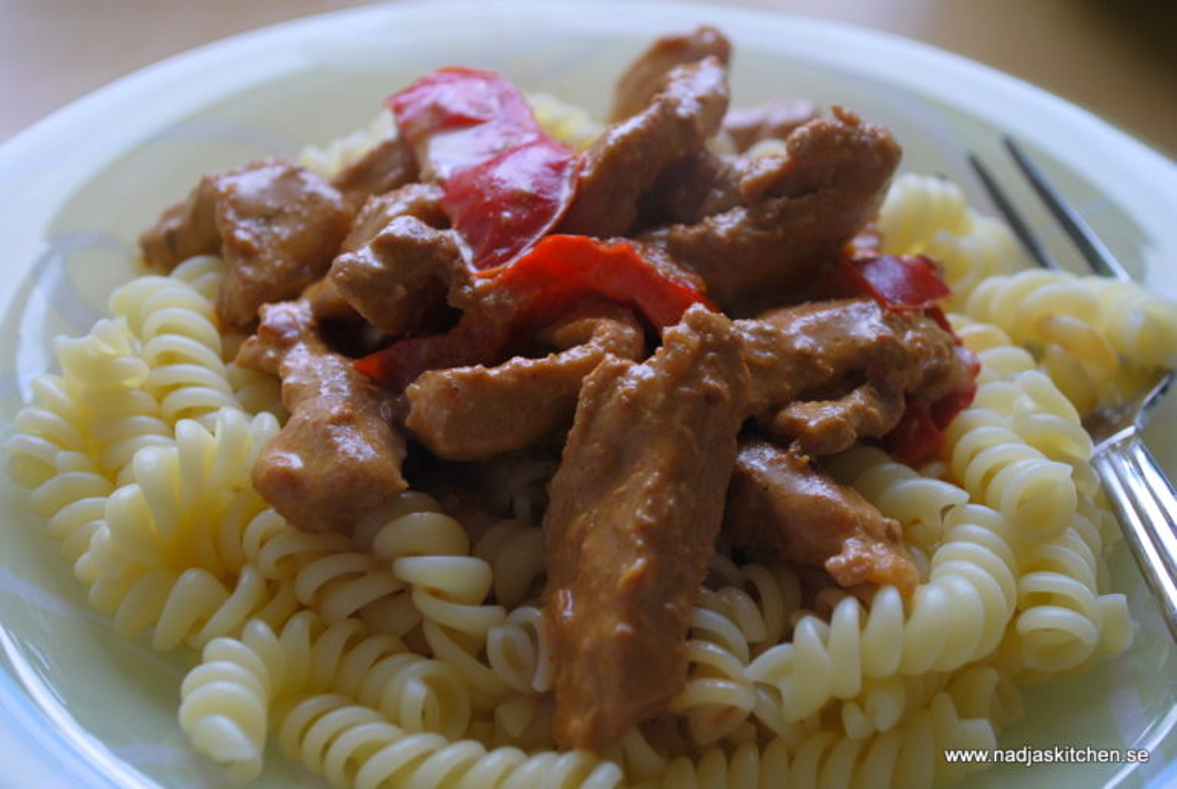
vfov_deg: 22.7
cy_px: 394
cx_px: 588
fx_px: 1965
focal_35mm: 60
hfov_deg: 33.3
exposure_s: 1/30
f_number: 5.6
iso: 100
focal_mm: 40
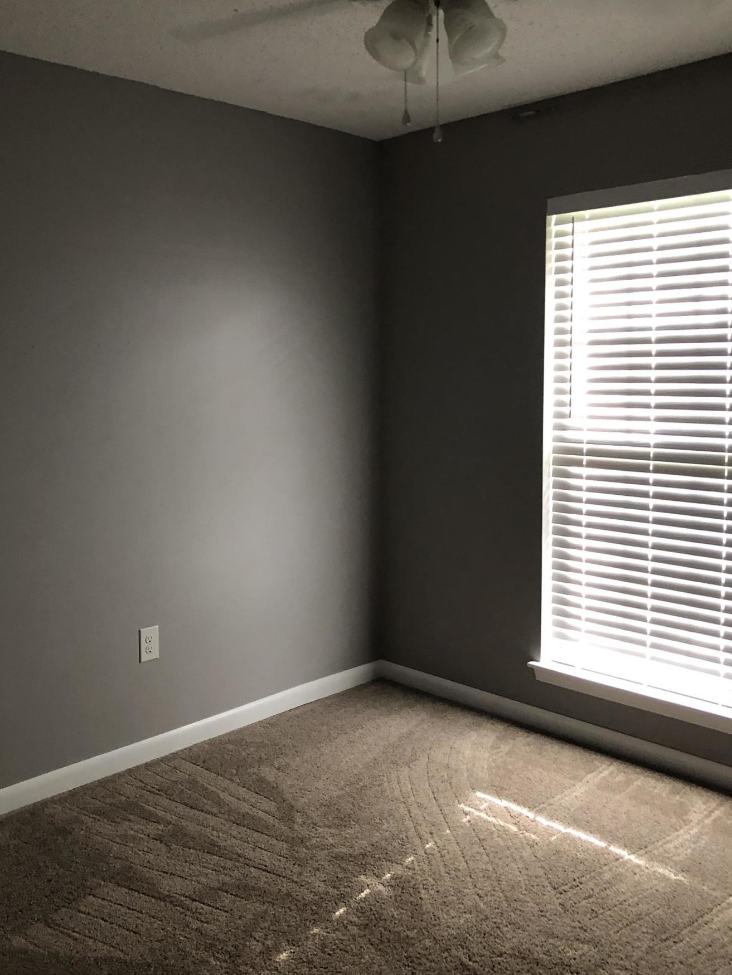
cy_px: 448
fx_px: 902
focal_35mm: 32
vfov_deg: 56.7
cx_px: 321
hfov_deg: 44.1
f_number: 1.8
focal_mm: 3.99
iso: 100
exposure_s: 1/13
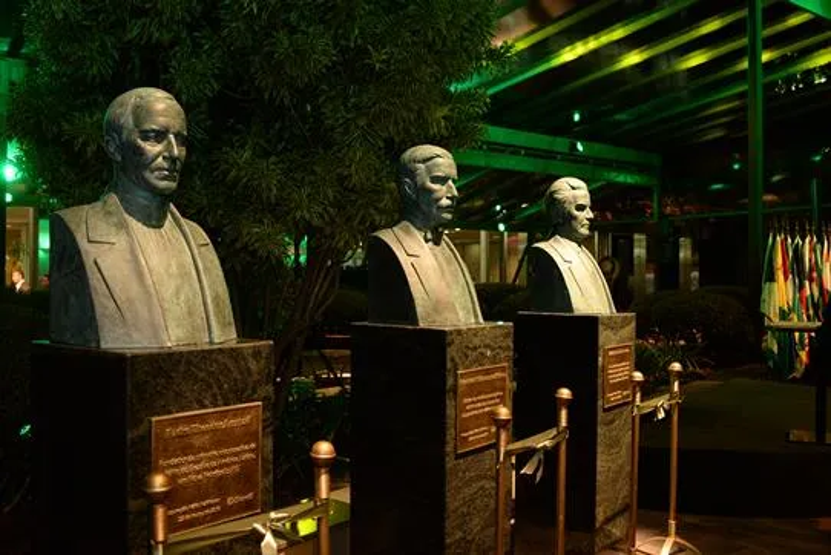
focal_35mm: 35
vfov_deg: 37.9
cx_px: 416
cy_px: 278
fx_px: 808
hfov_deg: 54.4
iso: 3200
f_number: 5
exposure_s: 1/100
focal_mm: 35
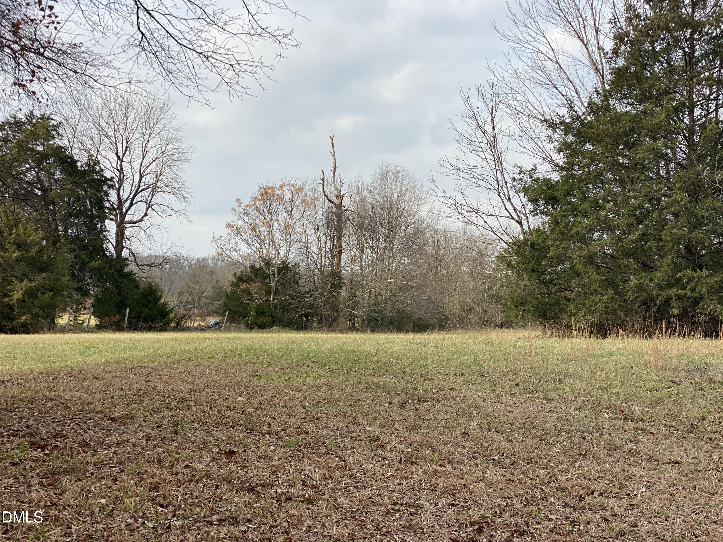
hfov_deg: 36.8
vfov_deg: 28.0
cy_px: 271
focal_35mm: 52
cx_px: 362
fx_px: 1086
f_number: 2
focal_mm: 6
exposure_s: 1/761
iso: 20
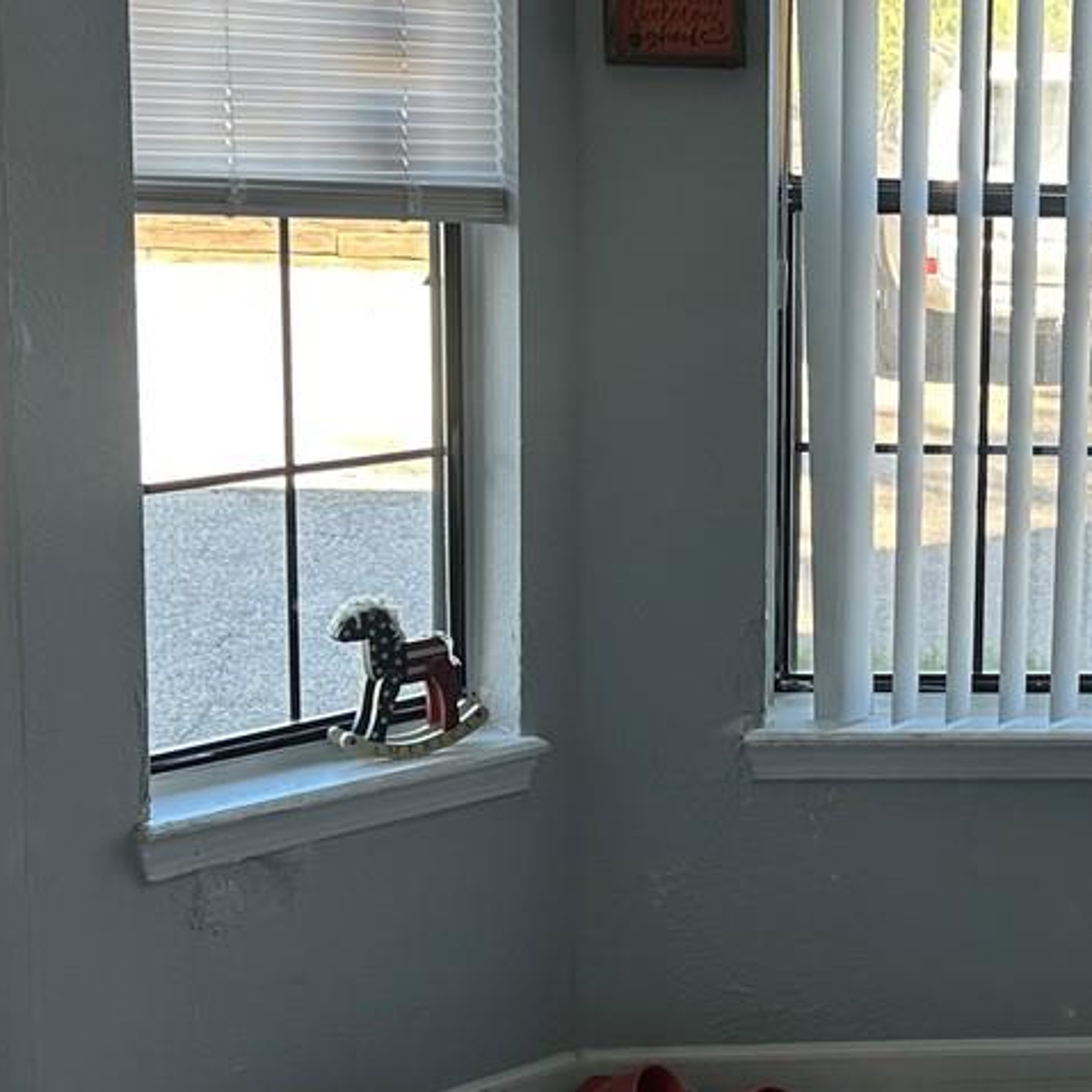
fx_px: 2748
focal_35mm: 77
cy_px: 583
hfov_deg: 21.7
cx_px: 1087
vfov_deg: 22.5
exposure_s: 1/121
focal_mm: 5.7
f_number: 1.5
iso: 40
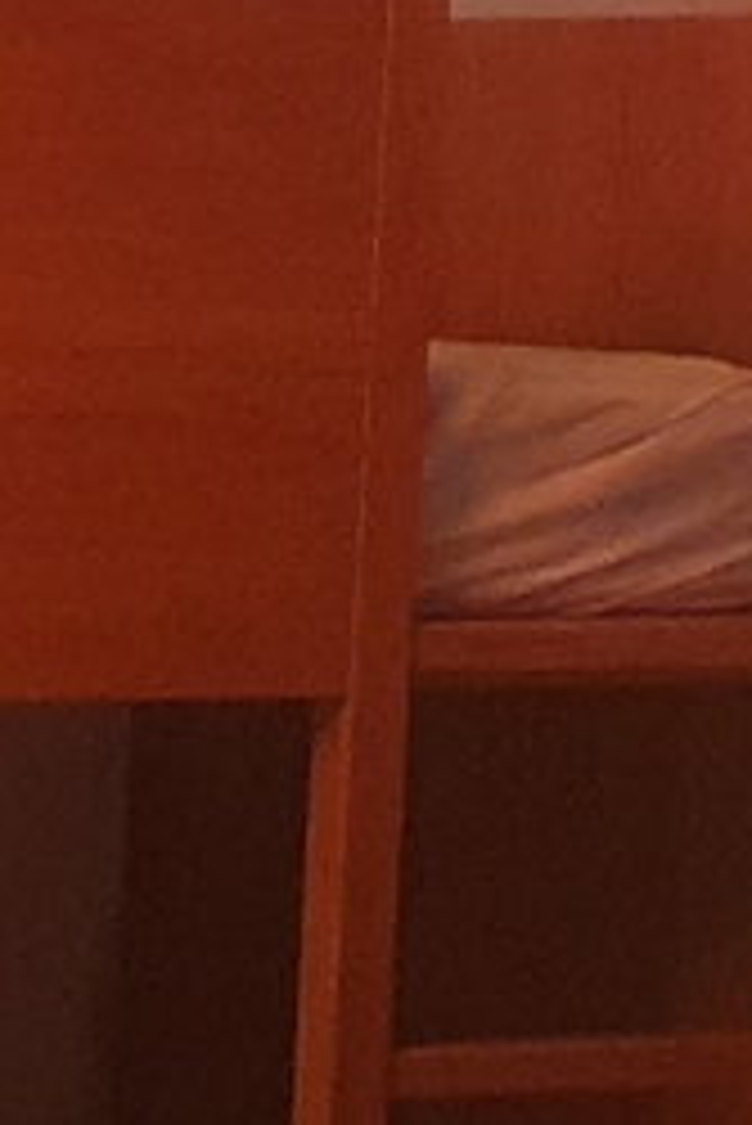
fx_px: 5413
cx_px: -297
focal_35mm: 173
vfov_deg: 11.8
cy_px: 922
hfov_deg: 7.8
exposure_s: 1/33
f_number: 1.5
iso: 640
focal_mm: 4.32
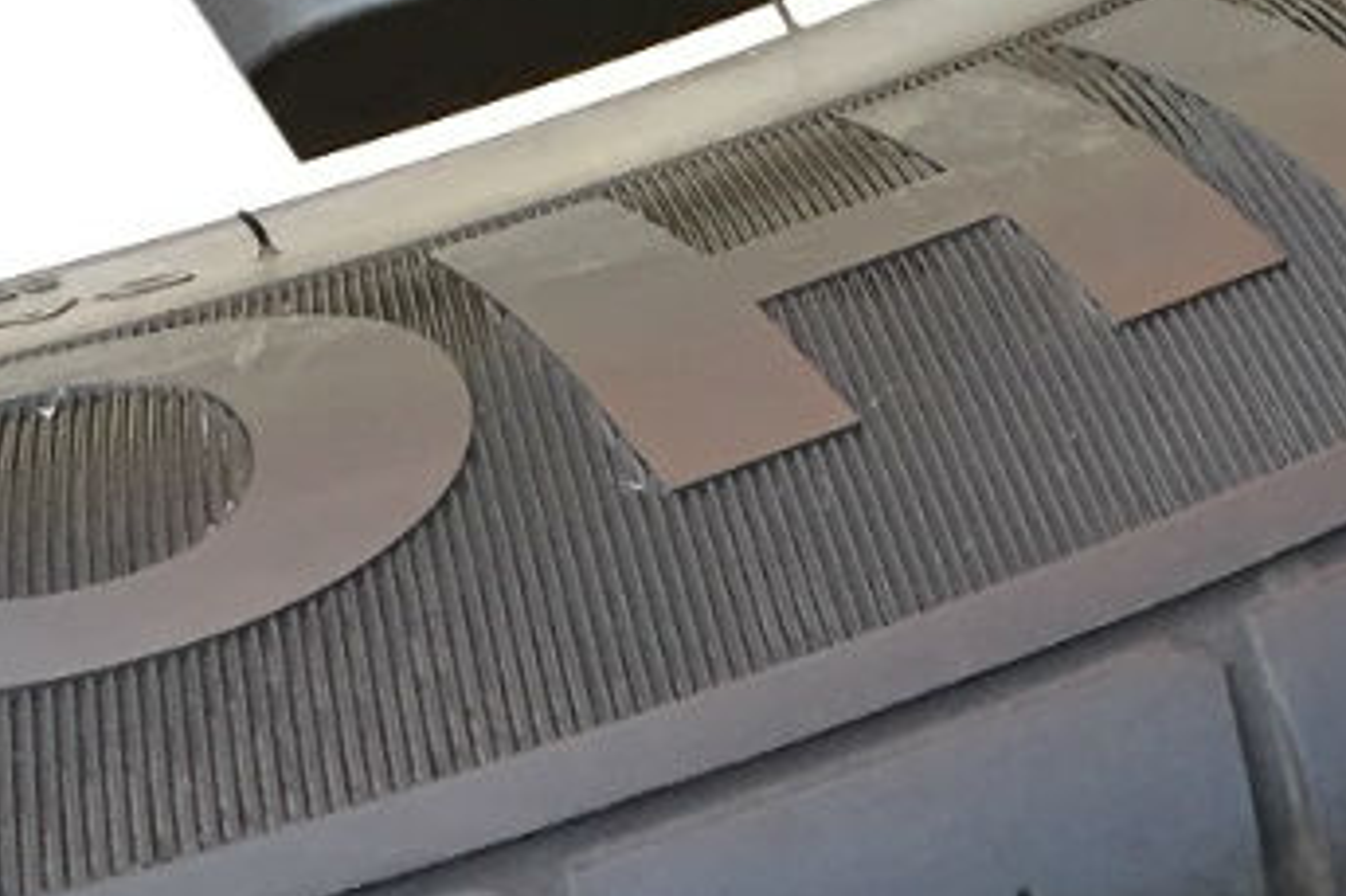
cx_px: 1377
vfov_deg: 15.4
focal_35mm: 88
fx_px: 3288
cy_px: 137
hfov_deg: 22.2
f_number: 2.2
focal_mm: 4.15
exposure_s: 1/30
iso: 50
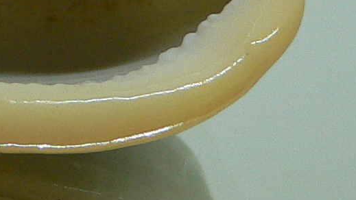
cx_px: -69
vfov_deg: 8.2
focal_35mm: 148
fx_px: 1397
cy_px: -3
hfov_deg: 14.1
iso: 150
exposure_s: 1/60
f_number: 2.8
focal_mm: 4.6
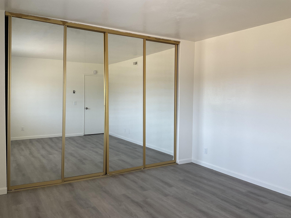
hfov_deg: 61.7
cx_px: 146
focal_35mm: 29
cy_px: 109
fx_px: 244
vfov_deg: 48.2
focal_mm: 3
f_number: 1.8
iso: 40
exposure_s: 1/60
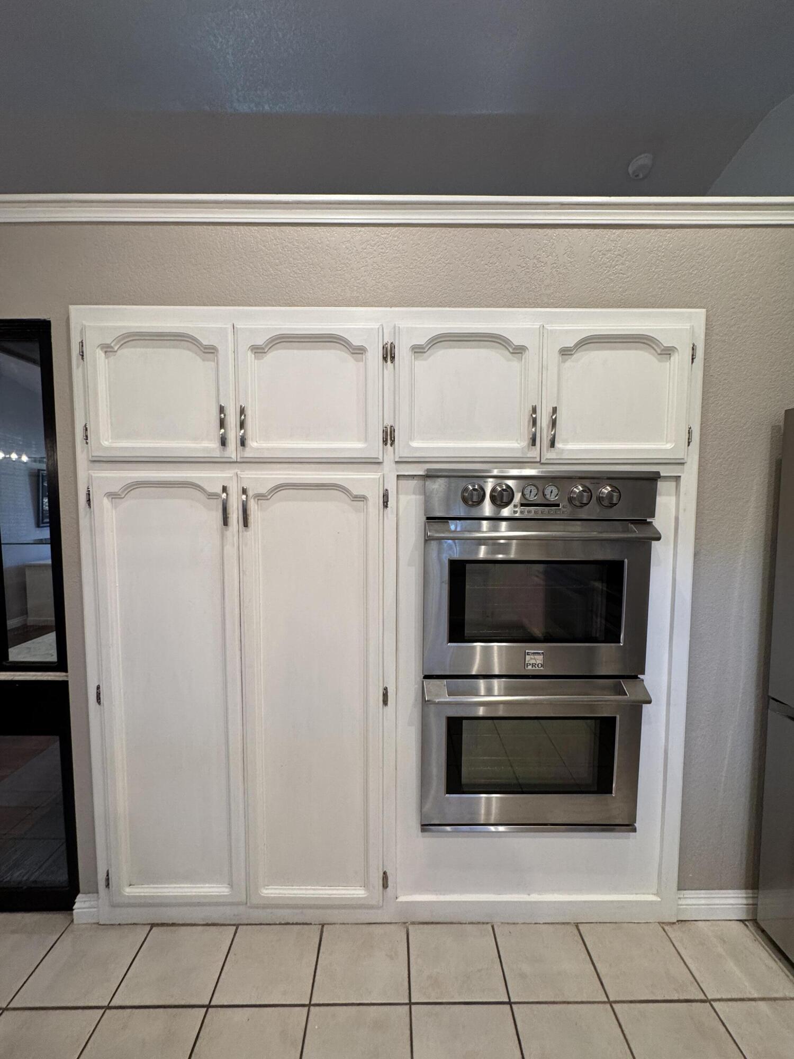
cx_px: 397
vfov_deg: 102.1
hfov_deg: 85.7
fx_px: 428
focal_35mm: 14
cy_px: 530
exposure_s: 1/120
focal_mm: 2.22
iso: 200
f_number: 2.2
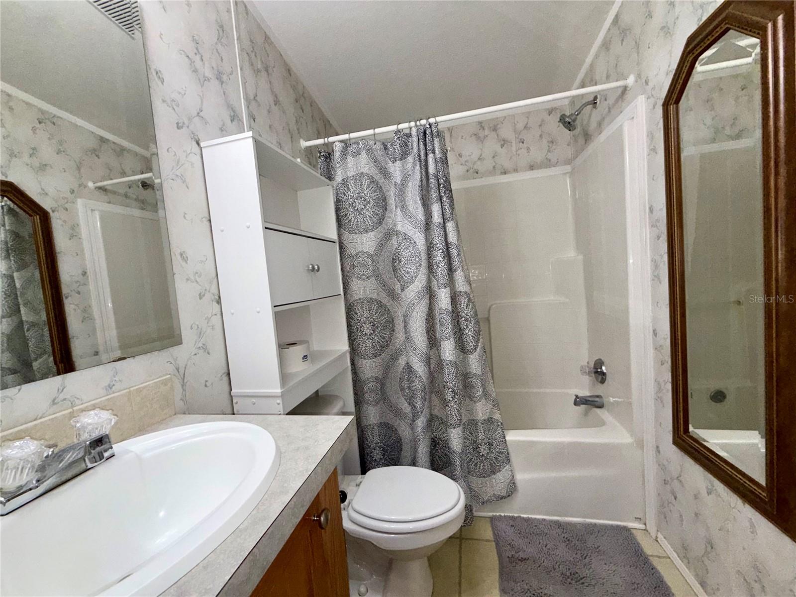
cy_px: 298
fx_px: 322
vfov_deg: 85.7
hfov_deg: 102.1
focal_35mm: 14
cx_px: 398
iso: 100
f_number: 2.2
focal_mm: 2.22
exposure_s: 1/120
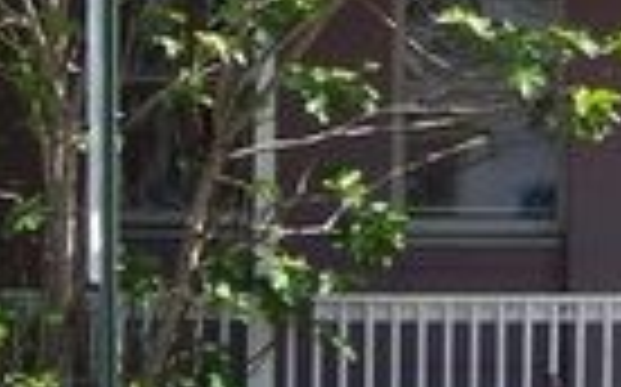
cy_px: -218
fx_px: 2334
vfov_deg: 9.2
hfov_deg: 15.1
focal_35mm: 138
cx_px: 468
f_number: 2.8
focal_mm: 6.2
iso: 80
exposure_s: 1/640
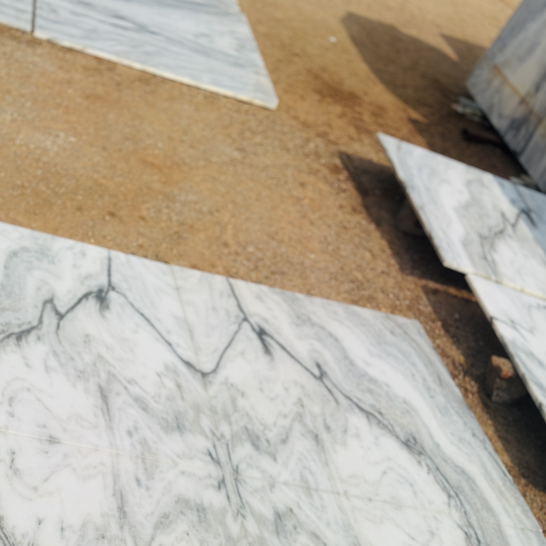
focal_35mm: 73
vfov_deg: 23.3
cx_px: 199
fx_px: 1303
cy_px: 454
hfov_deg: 23.6
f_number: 1.78
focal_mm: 6.86
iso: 100
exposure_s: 1/18868
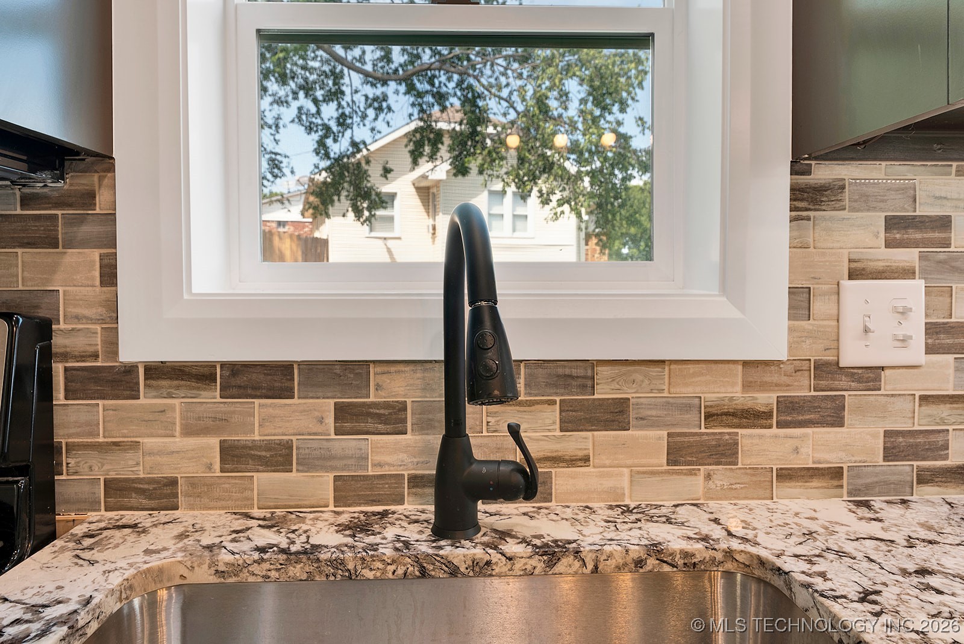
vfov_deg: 55.1
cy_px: 322
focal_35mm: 23
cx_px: 482
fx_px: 616
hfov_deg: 76.1
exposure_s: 1/40
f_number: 8
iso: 250
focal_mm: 23
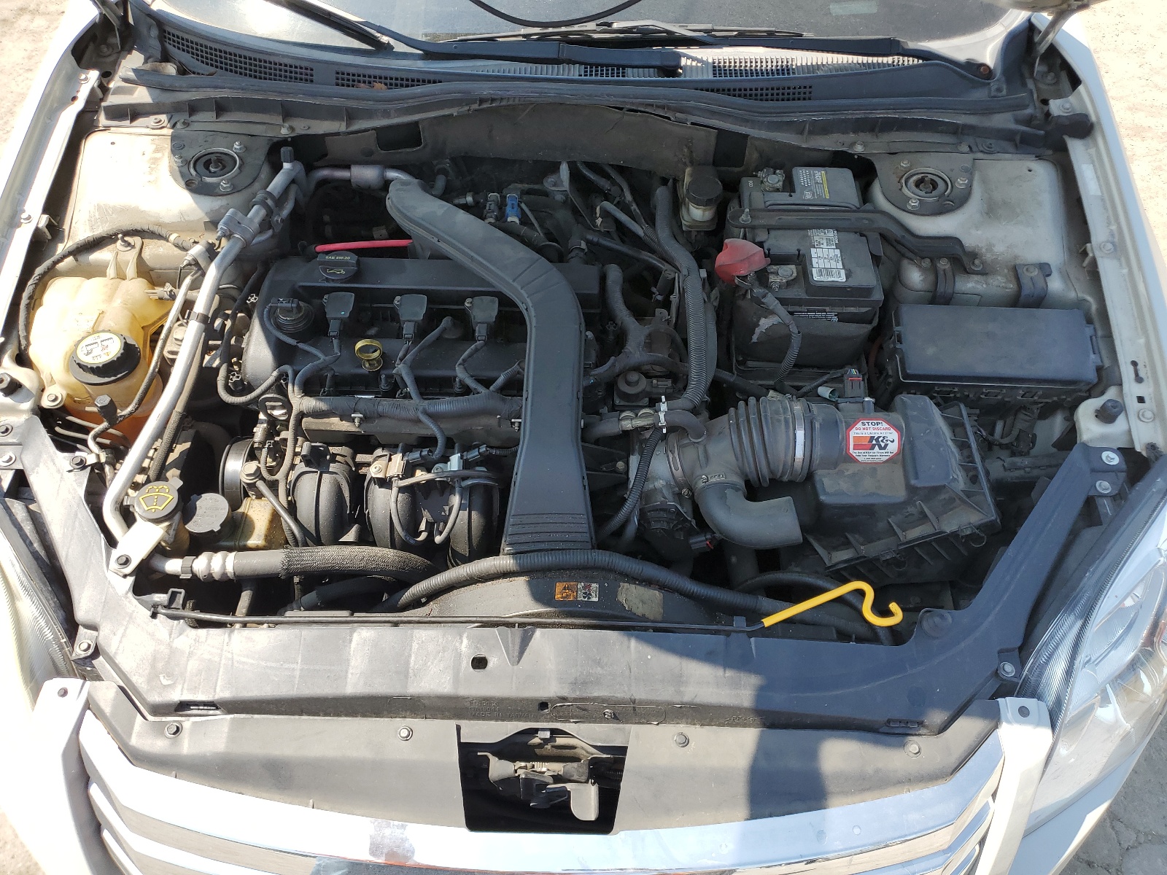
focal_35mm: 26
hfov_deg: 67.3
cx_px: 584
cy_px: 438
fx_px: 877
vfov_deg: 53.1
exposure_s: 1/1000
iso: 50
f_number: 1.5
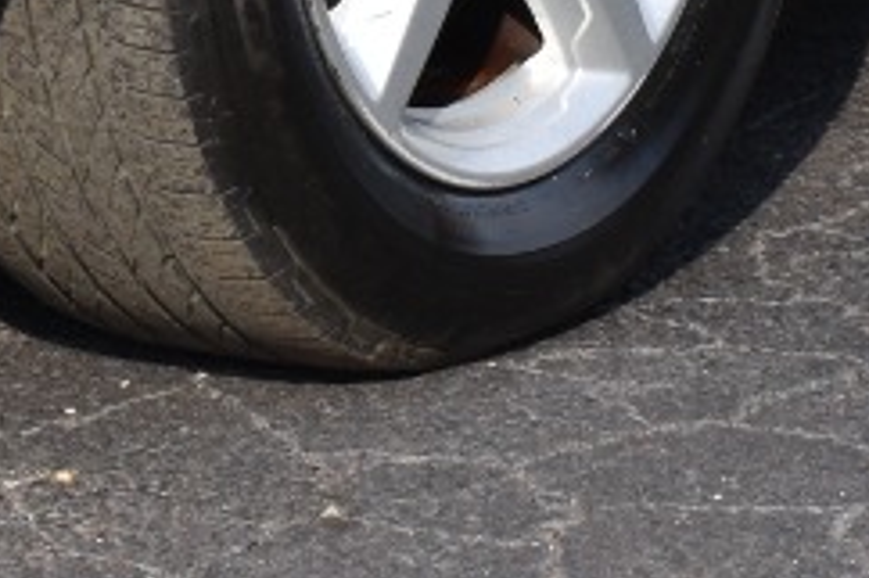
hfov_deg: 4.6
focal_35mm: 452
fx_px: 10911
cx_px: 111
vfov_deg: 3.0
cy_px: -923
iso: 200
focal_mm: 45
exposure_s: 1/320
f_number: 9
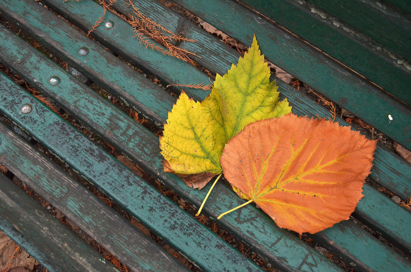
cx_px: 206
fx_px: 479
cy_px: 136
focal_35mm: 42
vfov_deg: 31.8
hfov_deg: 46.5
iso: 1600
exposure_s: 1/250
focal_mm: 28
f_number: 6.3
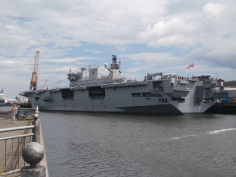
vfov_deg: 30.9
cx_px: 118
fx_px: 320
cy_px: 88
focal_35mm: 47
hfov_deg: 40.4
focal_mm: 8.29
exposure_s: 1/1250
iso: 100
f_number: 4.2
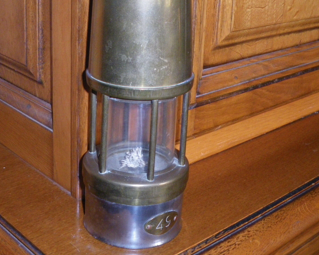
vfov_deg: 26.4
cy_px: 68
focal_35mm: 57
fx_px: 538
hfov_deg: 32.9
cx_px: 120
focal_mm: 6.3
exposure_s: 1/50
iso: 400
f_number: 3.5
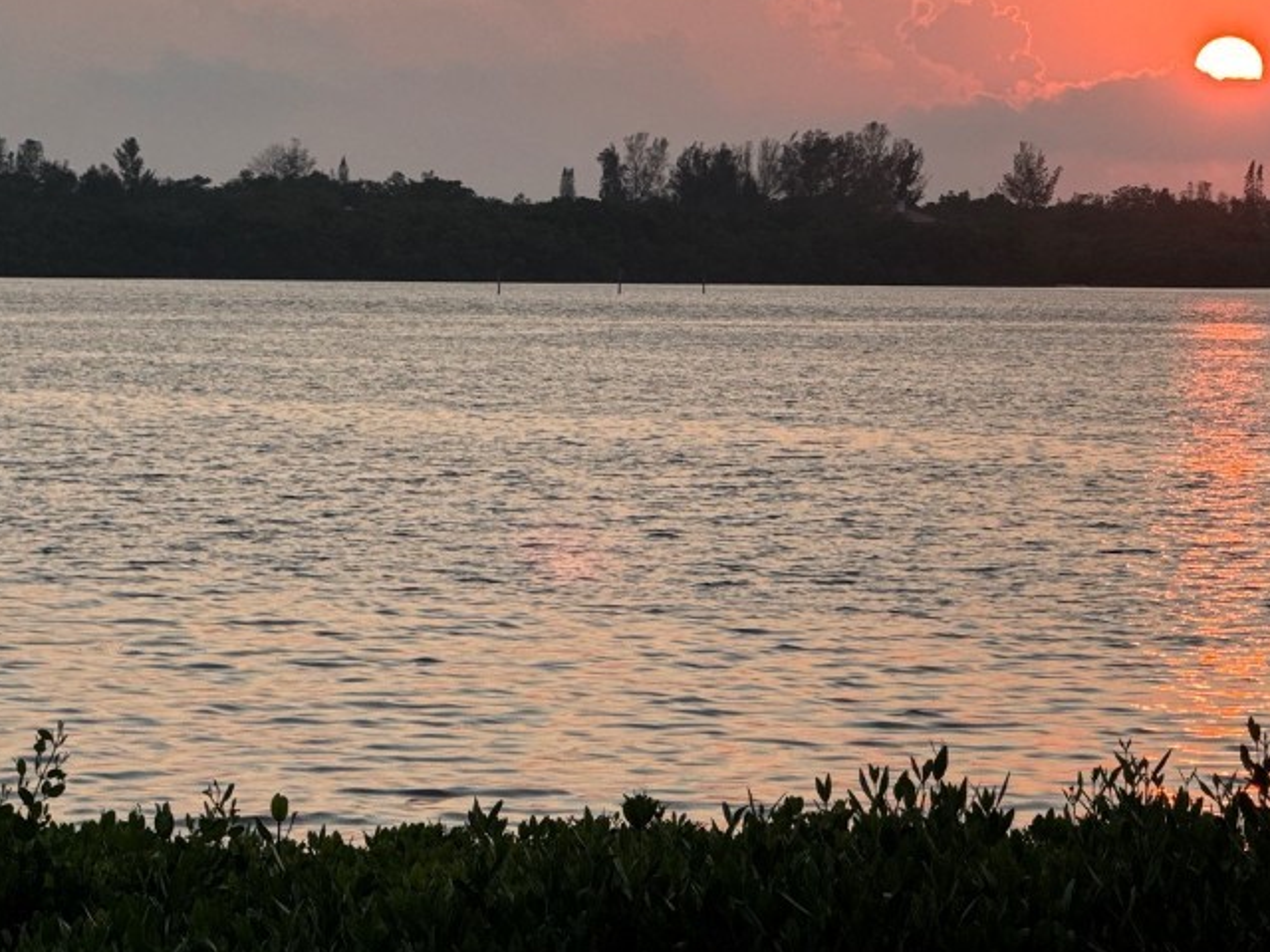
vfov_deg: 7.7
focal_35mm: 192
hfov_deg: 10.3
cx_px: 907
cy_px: 323
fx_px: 7044
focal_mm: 15.66
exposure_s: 1/349
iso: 50
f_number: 2.8
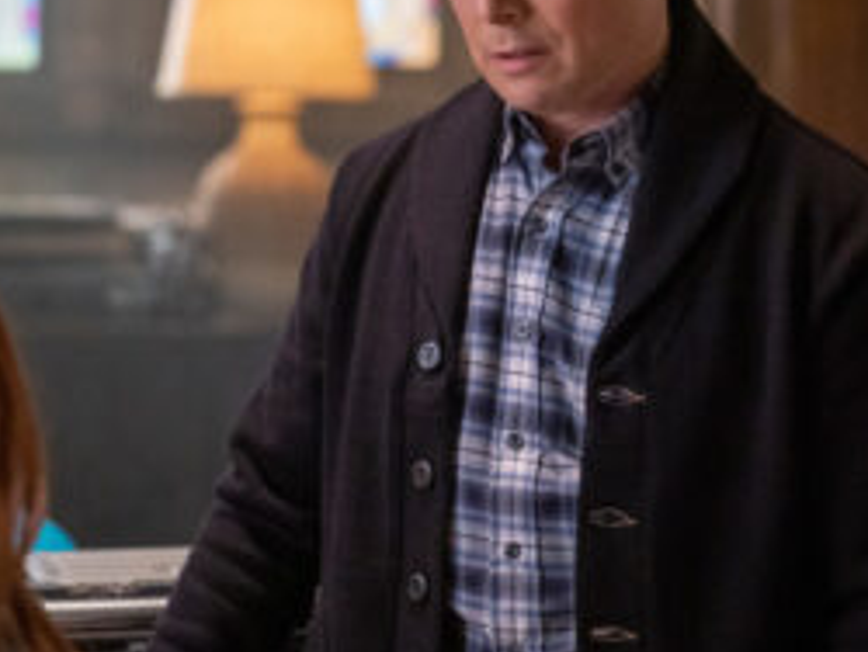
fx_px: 2937
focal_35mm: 117
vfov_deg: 12.7
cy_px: 225
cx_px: 550
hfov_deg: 16.8
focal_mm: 70
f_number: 2.8
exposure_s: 1/200
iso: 6400
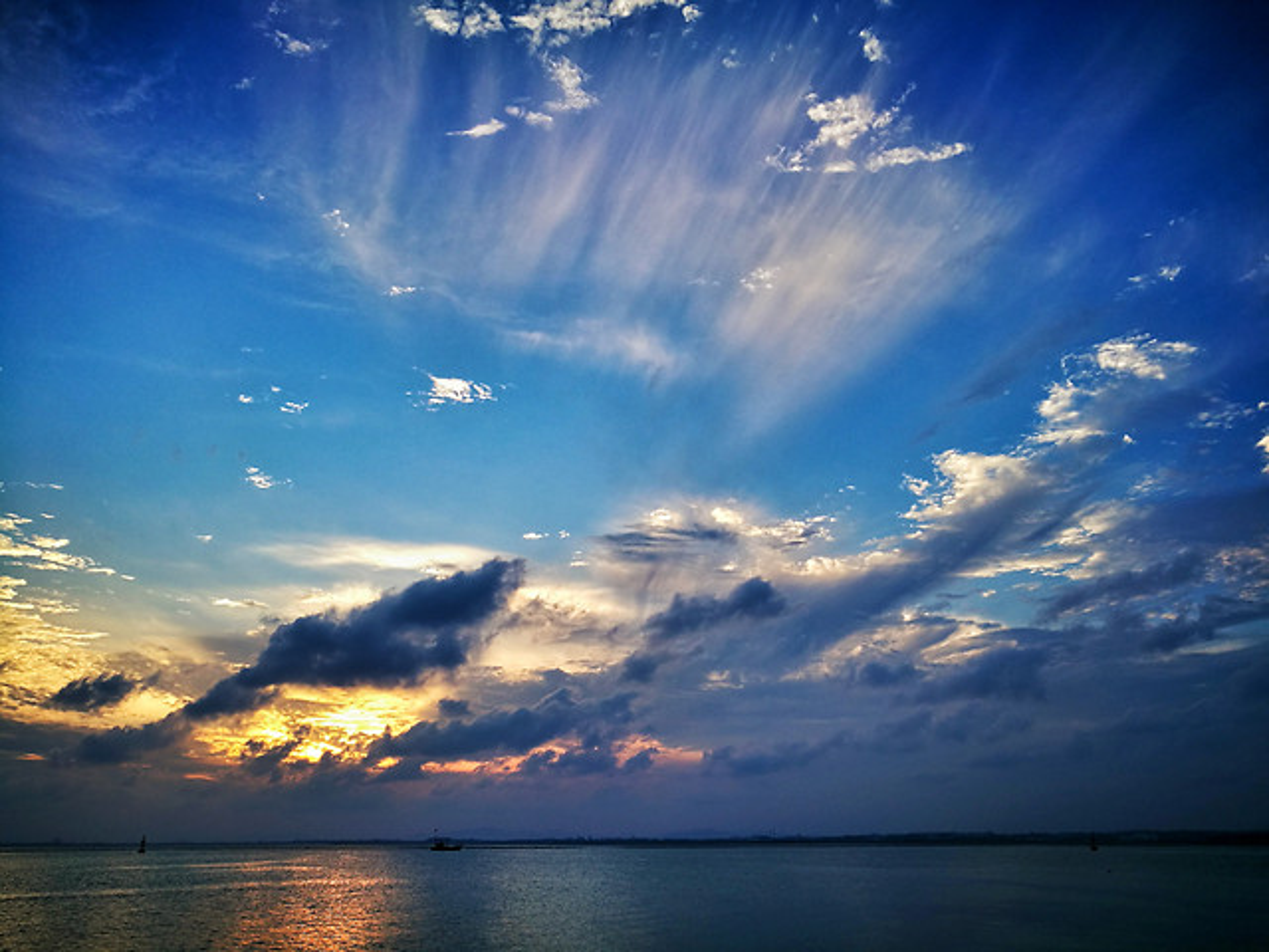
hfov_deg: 65.3
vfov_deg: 51.4
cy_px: 476
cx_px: 634
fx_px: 990
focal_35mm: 27
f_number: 2.2
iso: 50
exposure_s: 1/256
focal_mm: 4.5
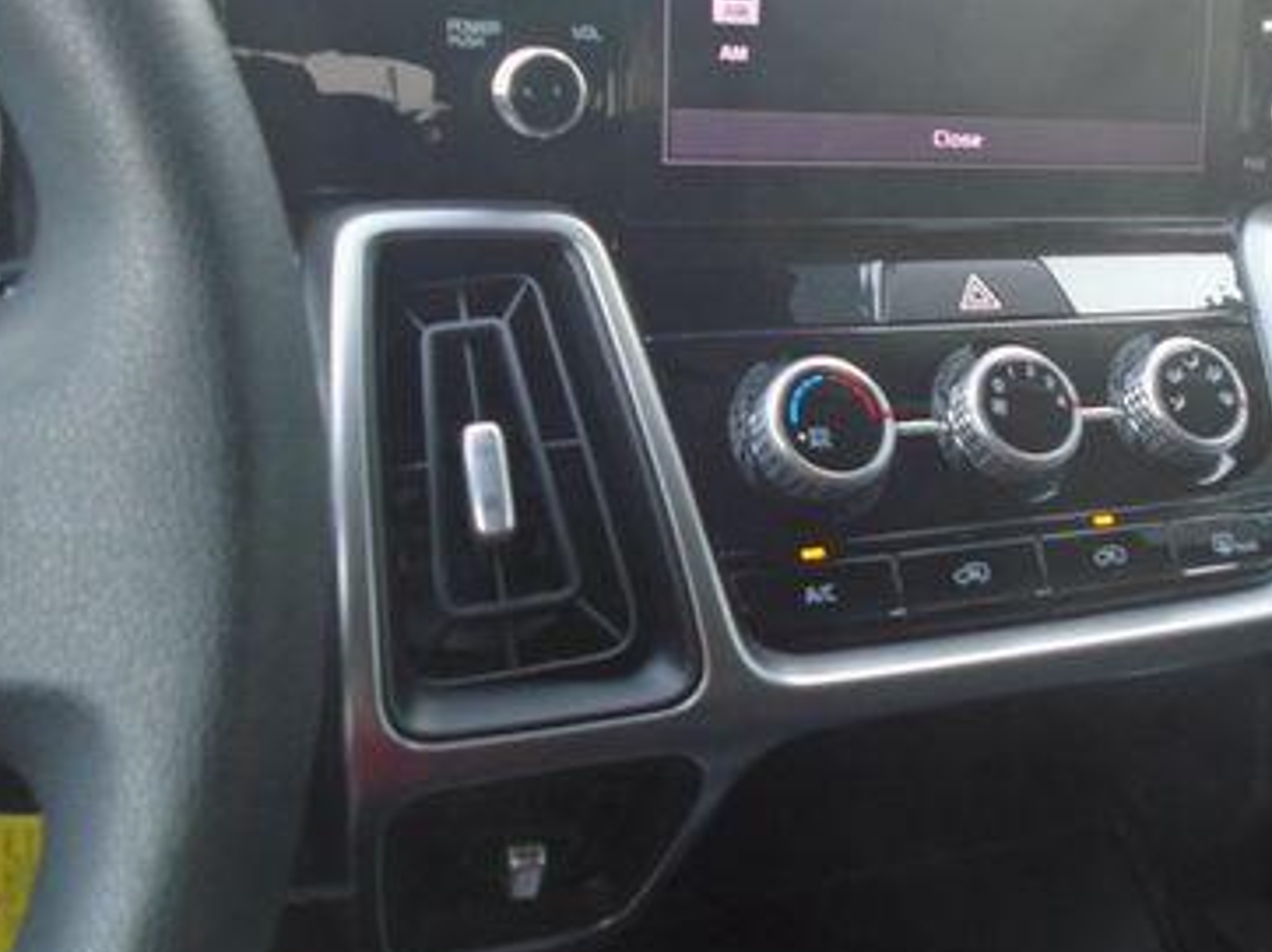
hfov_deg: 39.8
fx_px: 1689
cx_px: 991
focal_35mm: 46
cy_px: 330
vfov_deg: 31.3
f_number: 3.2
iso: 250
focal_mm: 4.6
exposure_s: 1/30
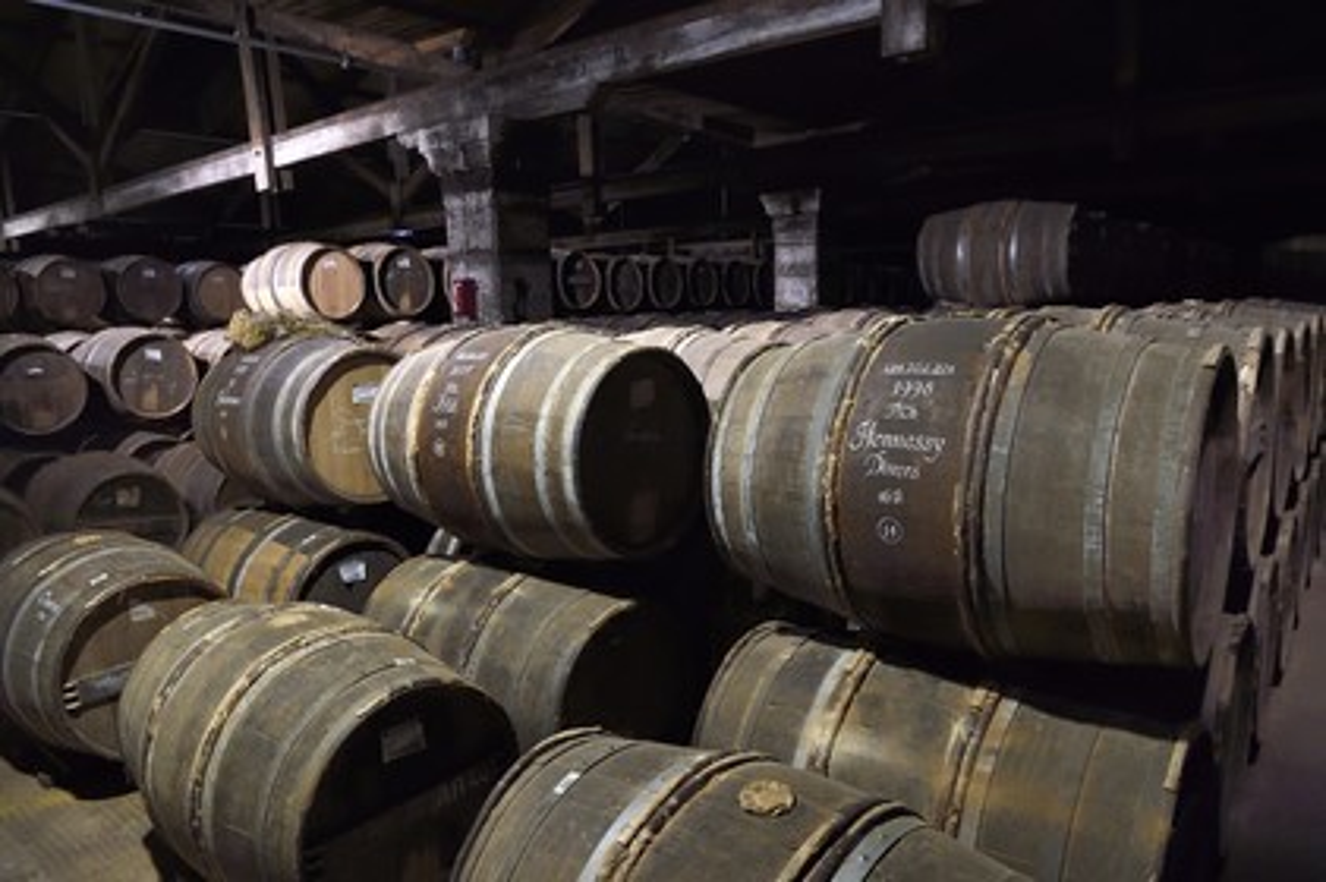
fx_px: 883
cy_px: 441
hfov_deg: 73.8
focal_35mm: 24
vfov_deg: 53.1
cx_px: 663
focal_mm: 24
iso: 3200
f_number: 6.3
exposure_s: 1/8
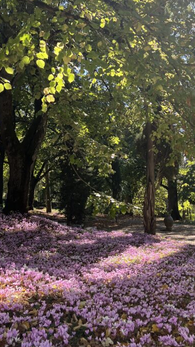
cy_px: 133
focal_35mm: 42
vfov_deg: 48.0
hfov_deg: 28.0
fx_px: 387
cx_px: 138
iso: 50
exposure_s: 1/678
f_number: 1.5
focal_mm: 5.7
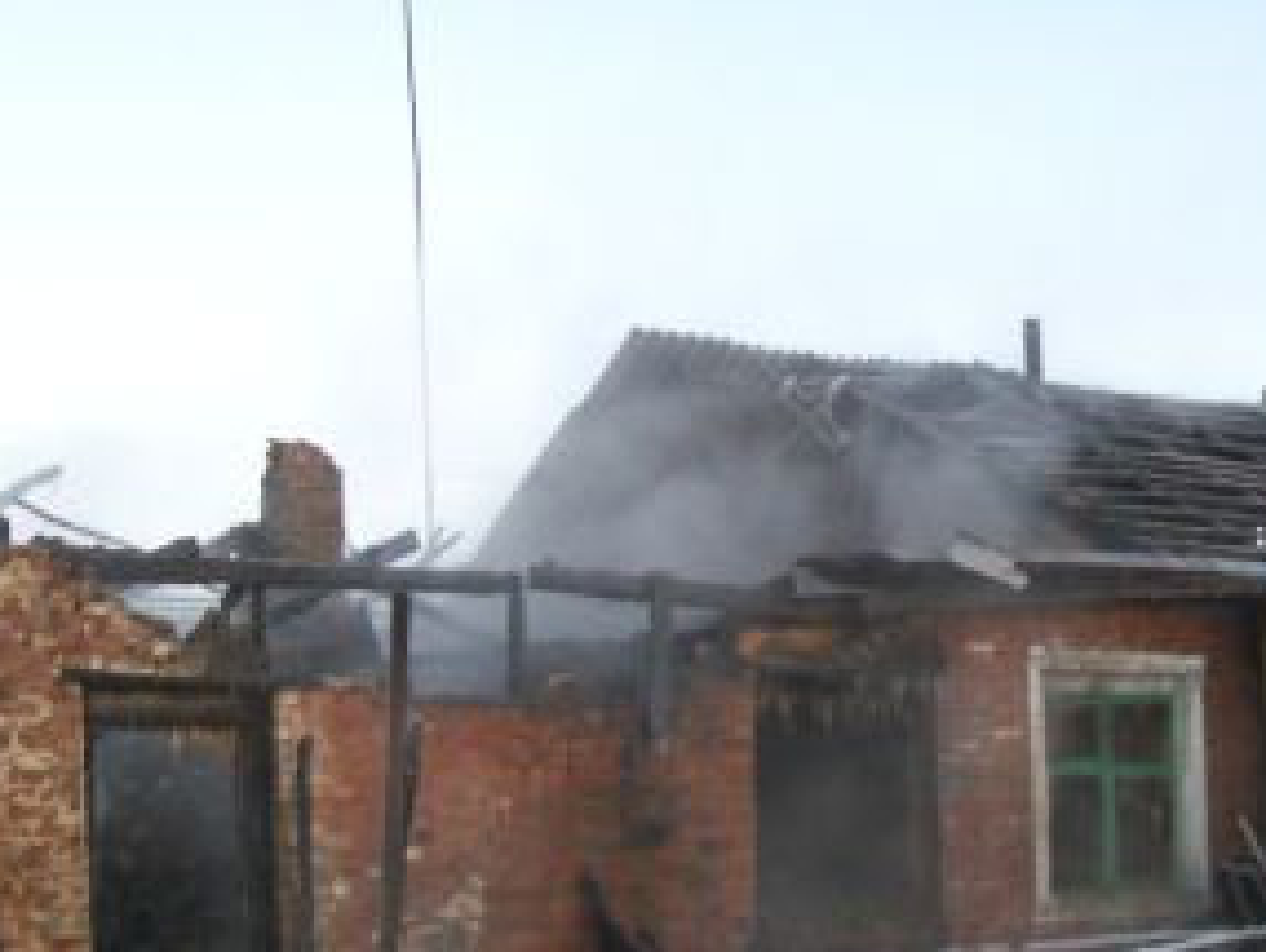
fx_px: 2086
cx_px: 691
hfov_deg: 33.7
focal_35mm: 57
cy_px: 651
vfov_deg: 25.5
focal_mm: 6.1
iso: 64
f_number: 2.7
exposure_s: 1/60
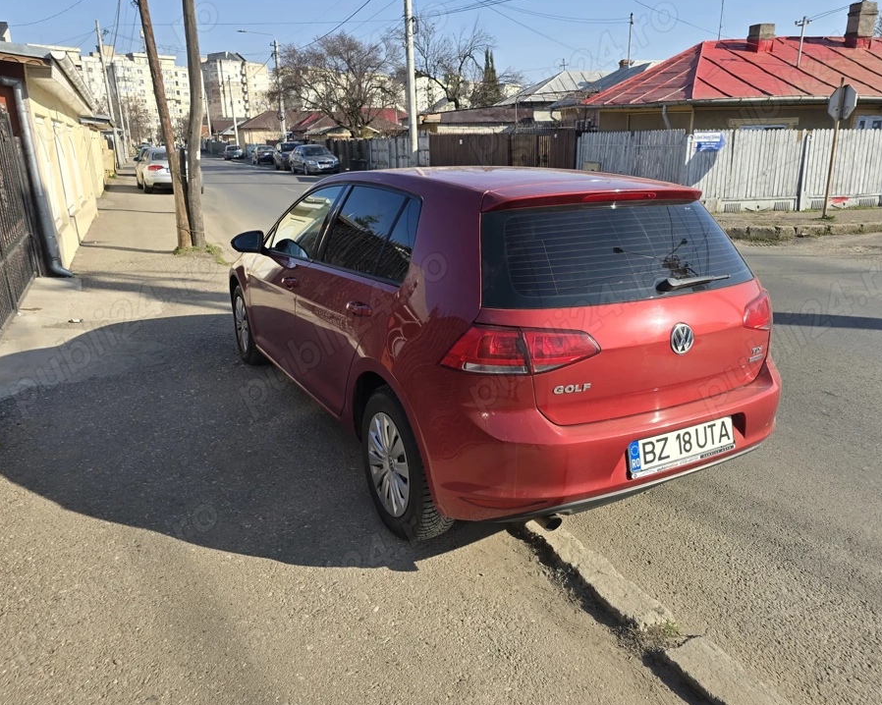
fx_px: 652
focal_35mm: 25
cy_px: 348
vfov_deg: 56.8
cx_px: 457
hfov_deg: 68.1
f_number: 1.7
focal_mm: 6.3
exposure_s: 1/519
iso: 12
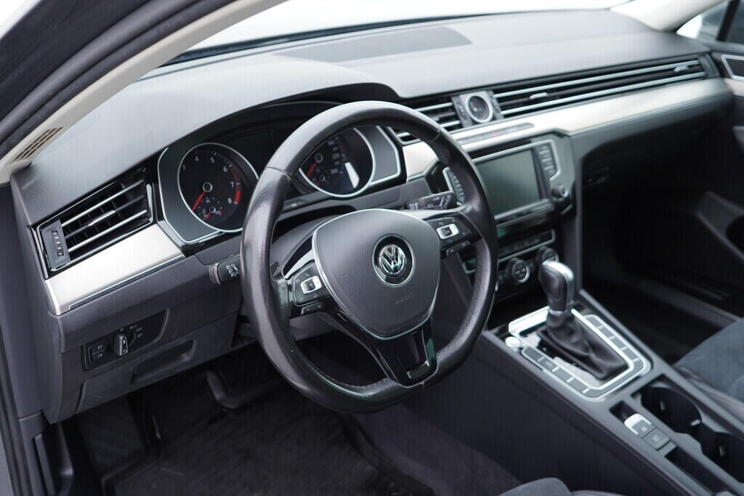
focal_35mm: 36
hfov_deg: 53.1
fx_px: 744
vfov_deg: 36.9
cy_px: 248
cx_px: 372
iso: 200
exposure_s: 1/40
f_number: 2.8
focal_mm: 24
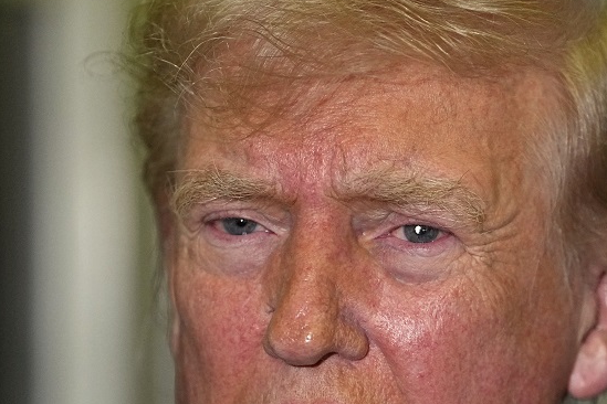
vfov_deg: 3.0
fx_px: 7857
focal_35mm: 466
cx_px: 384
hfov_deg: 4.4
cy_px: 295
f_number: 2.8
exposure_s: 1/200
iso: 2500
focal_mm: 200
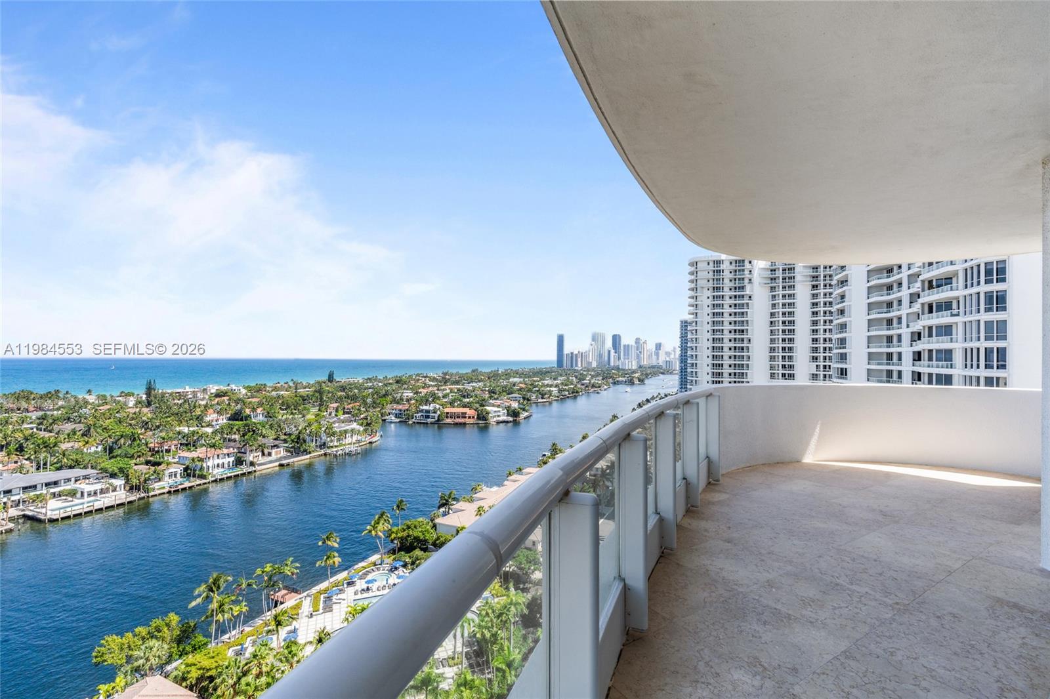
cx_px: 525
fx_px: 467
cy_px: 350
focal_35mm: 16
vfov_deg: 73.7
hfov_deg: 96.7
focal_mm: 16
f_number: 13
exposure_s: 1/125
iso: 250
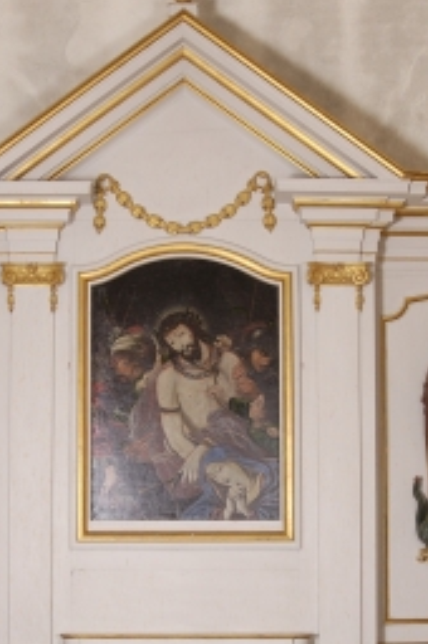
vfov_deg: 32.8
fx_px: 1073
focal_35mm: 60
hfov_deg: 22.6
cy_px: 483
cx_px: 199
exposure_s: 1/60
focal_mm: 20
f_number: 8
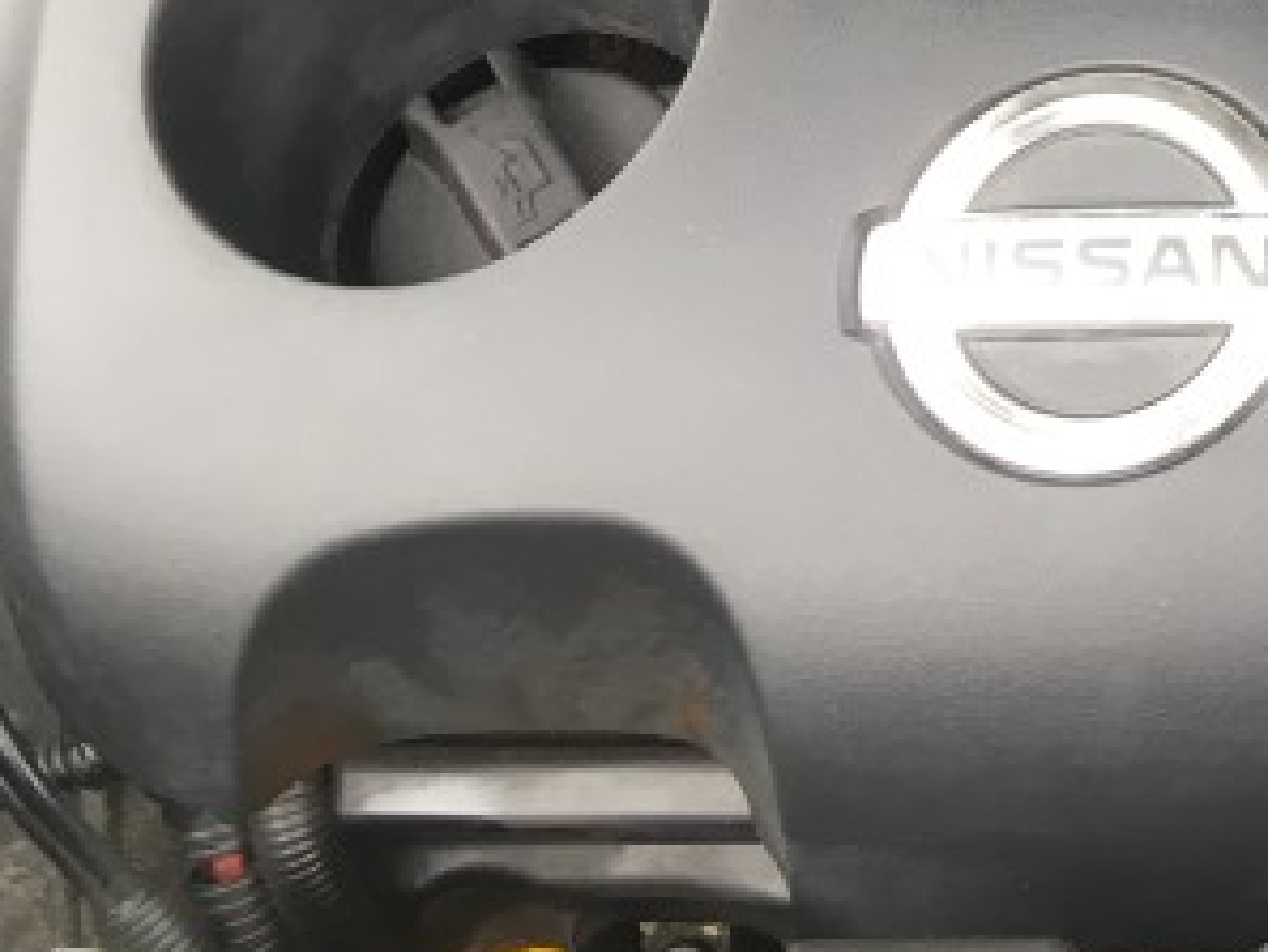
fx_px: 3665
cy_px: -431
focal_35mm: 100
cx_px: 1678
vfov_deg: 14.0
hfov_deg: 18.2
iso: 25
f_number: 2.2
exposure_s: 1/40
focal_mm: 4.15
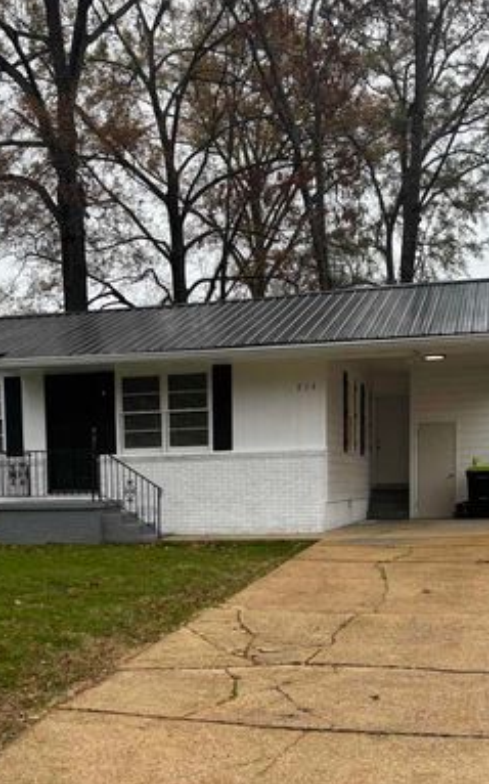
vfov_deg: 40.8
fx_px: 1025
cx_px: 155
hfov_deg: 26.7
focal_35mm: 48
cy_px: 572
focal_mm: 5.96
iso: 32
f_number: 1.6
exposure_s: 1/121
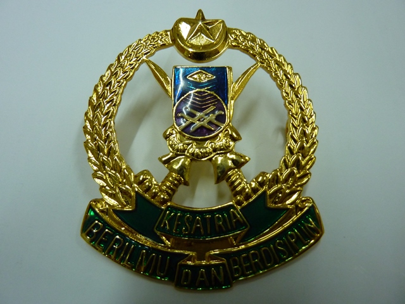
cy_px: 152
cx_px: 202
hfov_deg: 69.4
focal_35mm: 25
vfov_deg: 54.9
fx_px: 292
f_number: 3.3
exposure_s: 1/30
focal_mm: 4.1
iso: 200
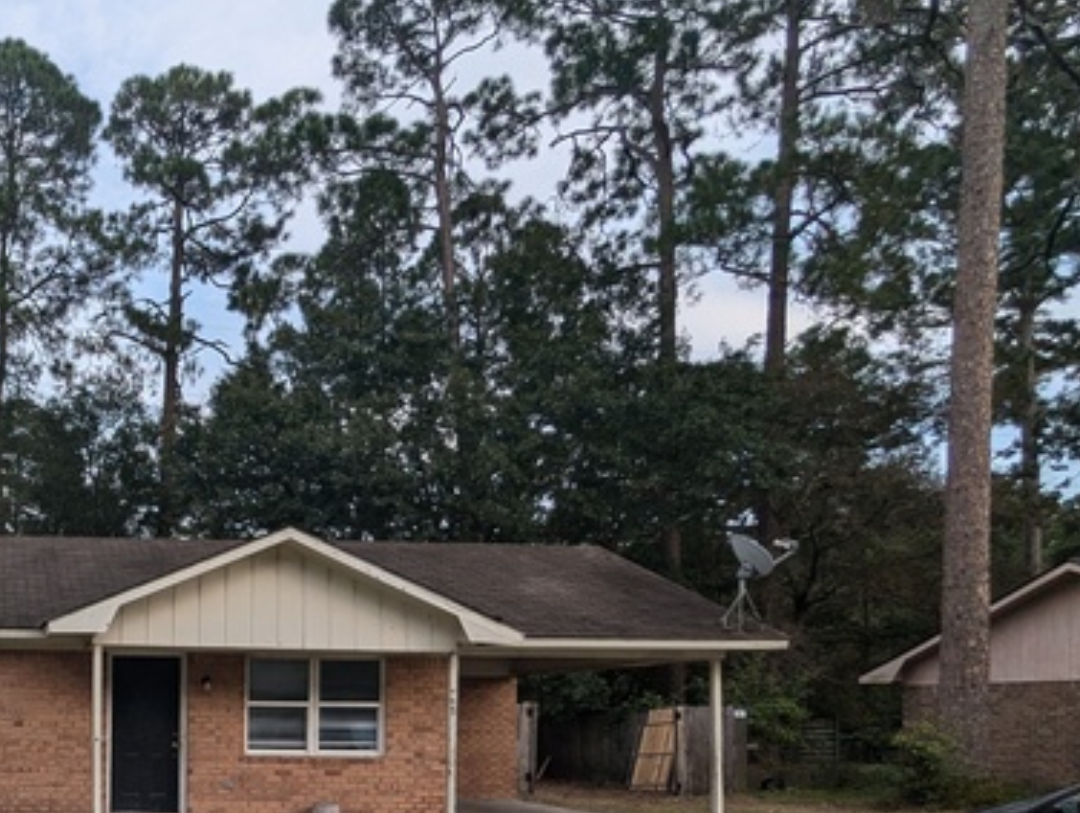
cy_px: 698
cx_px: 29
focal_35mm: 34
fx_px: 1062
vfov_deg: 39.5
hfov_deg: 46.3
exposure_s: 1/715
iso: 49
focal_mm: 2.35
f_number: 2.2
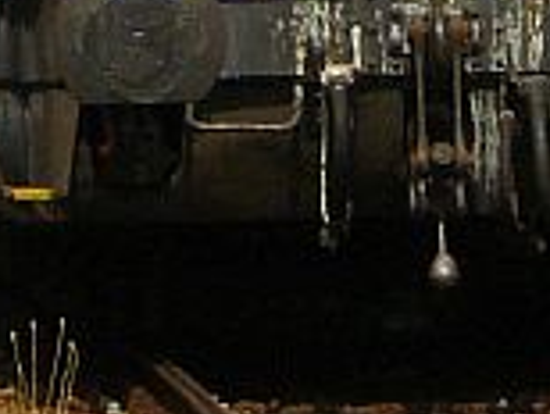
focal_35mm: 1011
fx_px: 16088
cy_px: -617
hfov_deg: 2.0
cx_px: -246
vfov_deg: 1.5
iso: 100
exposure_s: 1/400
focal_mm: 21.6
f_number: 7.1
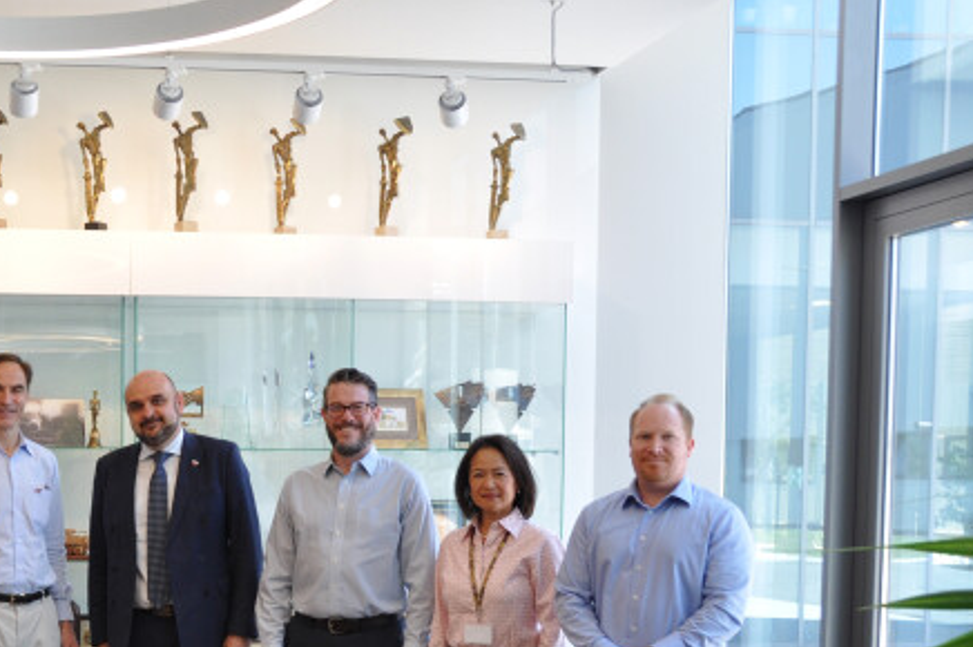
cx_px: 129
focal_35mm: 55
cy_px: 586
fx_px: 1485
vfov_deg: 23.9
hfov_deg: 34.6
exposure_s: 1/100
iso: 400
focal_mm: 20
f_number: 5
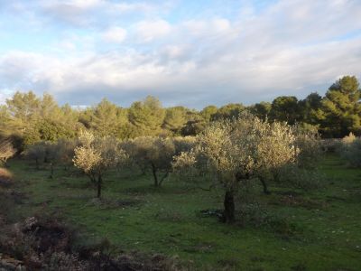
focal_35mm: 25
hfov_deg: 69.4
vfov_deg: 54.9
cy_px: 136
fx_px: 261
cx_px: 180
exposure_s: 1/250
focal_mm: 4.1
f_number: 3.5
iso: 250
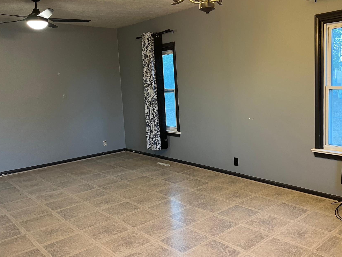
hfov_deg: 56.3
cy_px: 117
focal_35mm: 32
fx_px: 316
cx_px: 208
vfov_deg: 44.1
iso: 160
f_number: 1.6
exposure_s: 1/60
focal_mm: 5.1
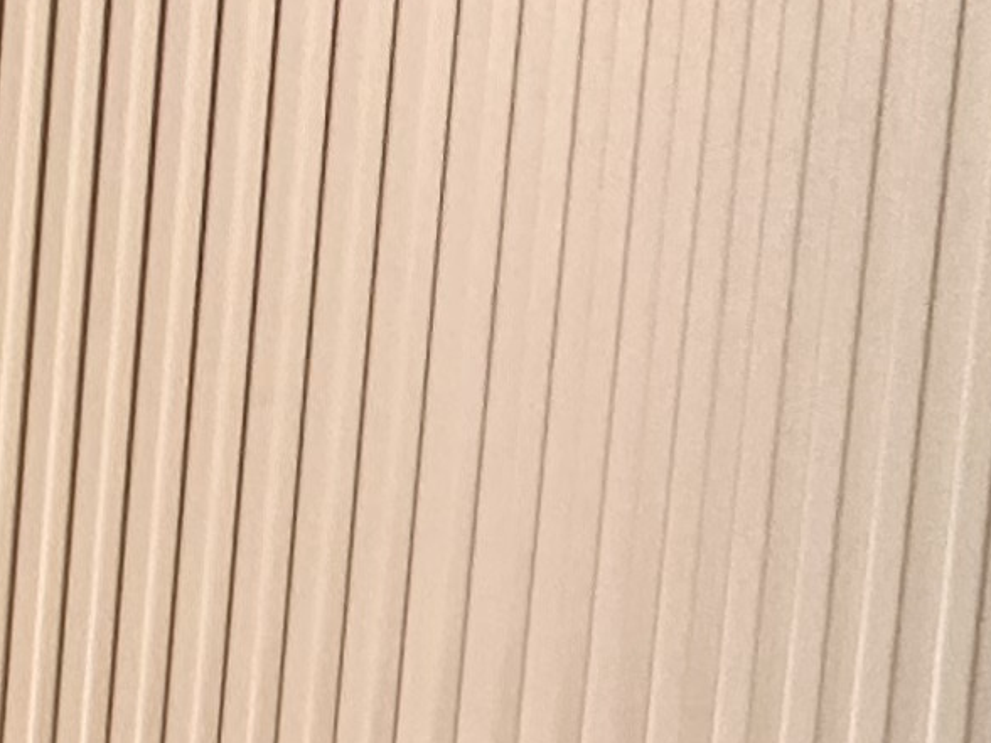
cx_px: -2181
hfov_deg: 10.7
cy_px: 1181
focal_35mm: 96
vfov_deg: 14.2
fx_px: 2748
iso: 200
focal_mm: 2.22
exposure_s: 1/60
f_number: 2.2
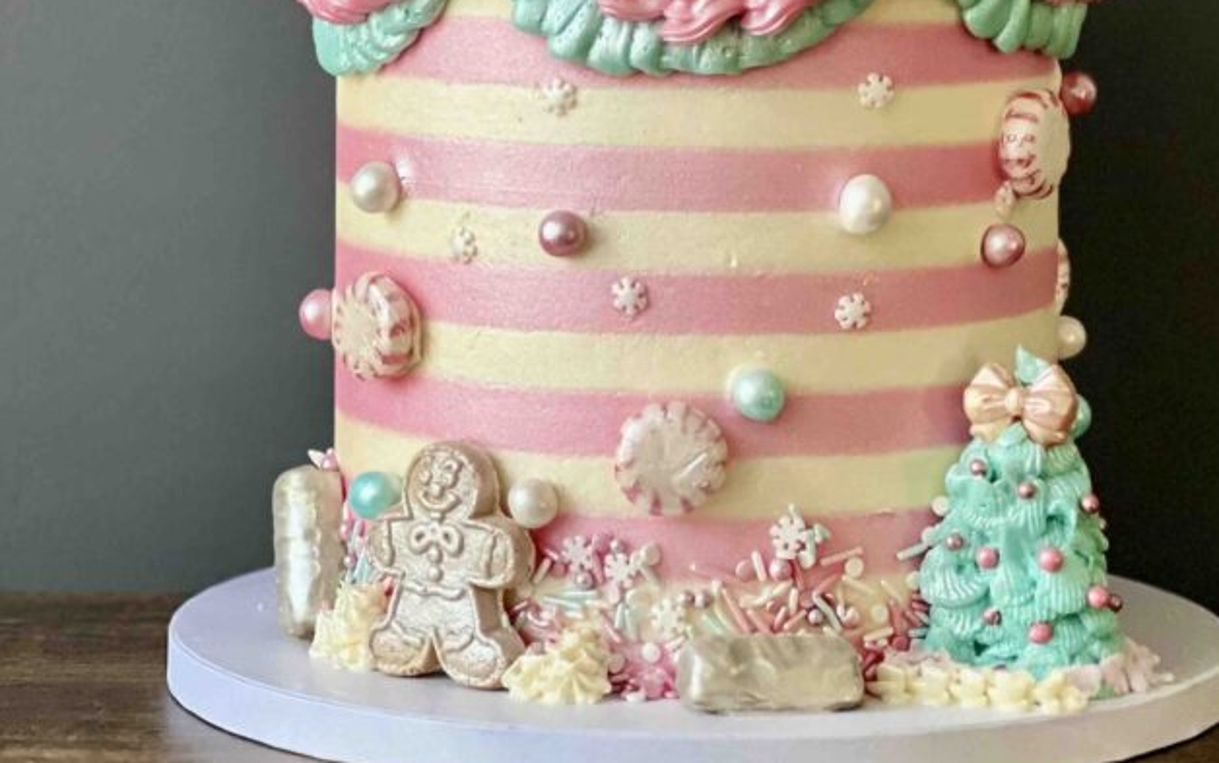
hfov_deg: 15.7
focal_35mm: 133
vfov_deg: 9.8
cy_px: -56
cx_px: 648
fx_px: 4420
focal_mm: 9
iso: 400
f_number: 2.8
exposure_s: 1/37
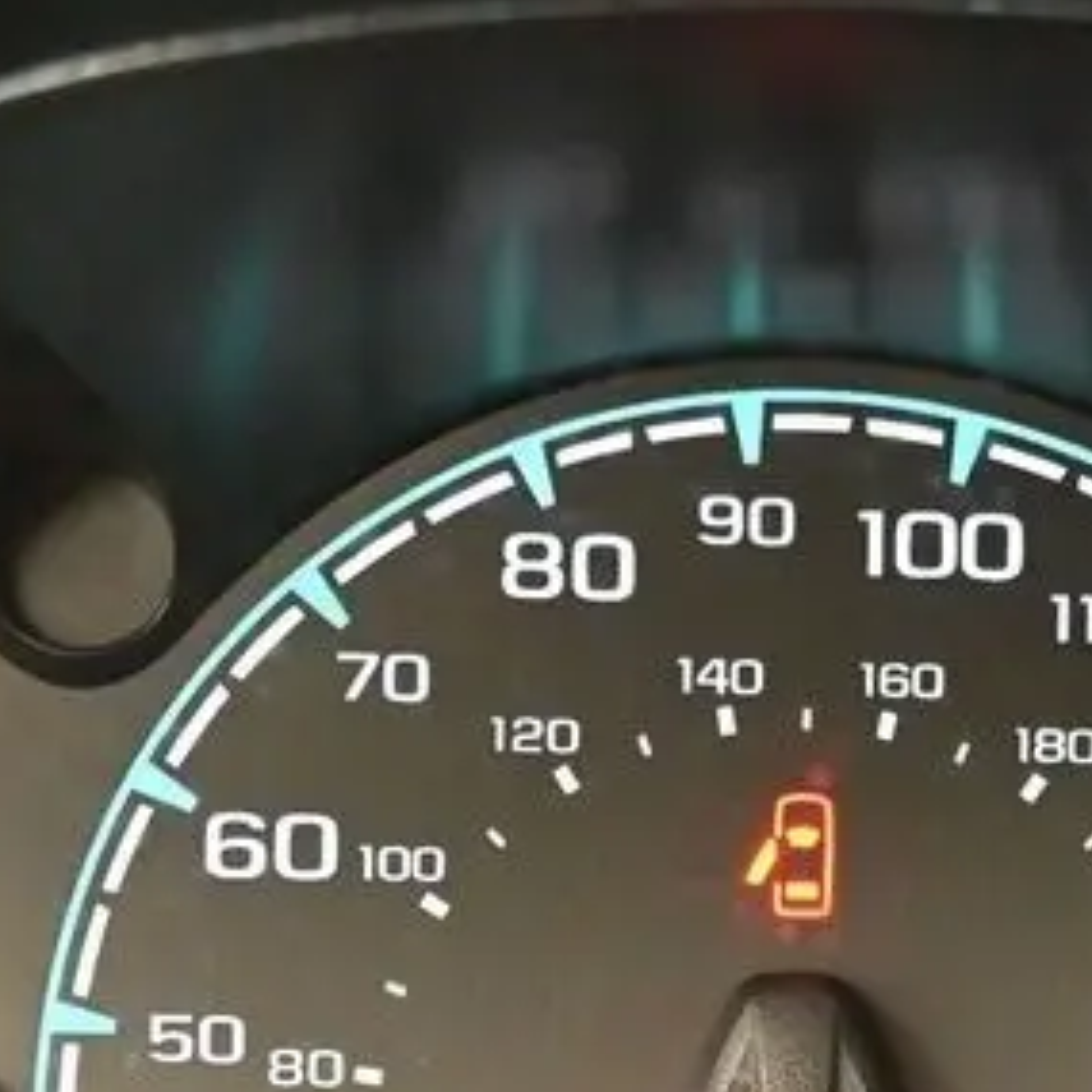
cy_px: 1259
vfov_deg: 14.8
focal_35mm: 115
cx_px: 774
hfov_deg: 15.2
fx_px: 4088
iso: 3200
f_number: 4.2
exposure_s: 1/100
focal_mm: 25
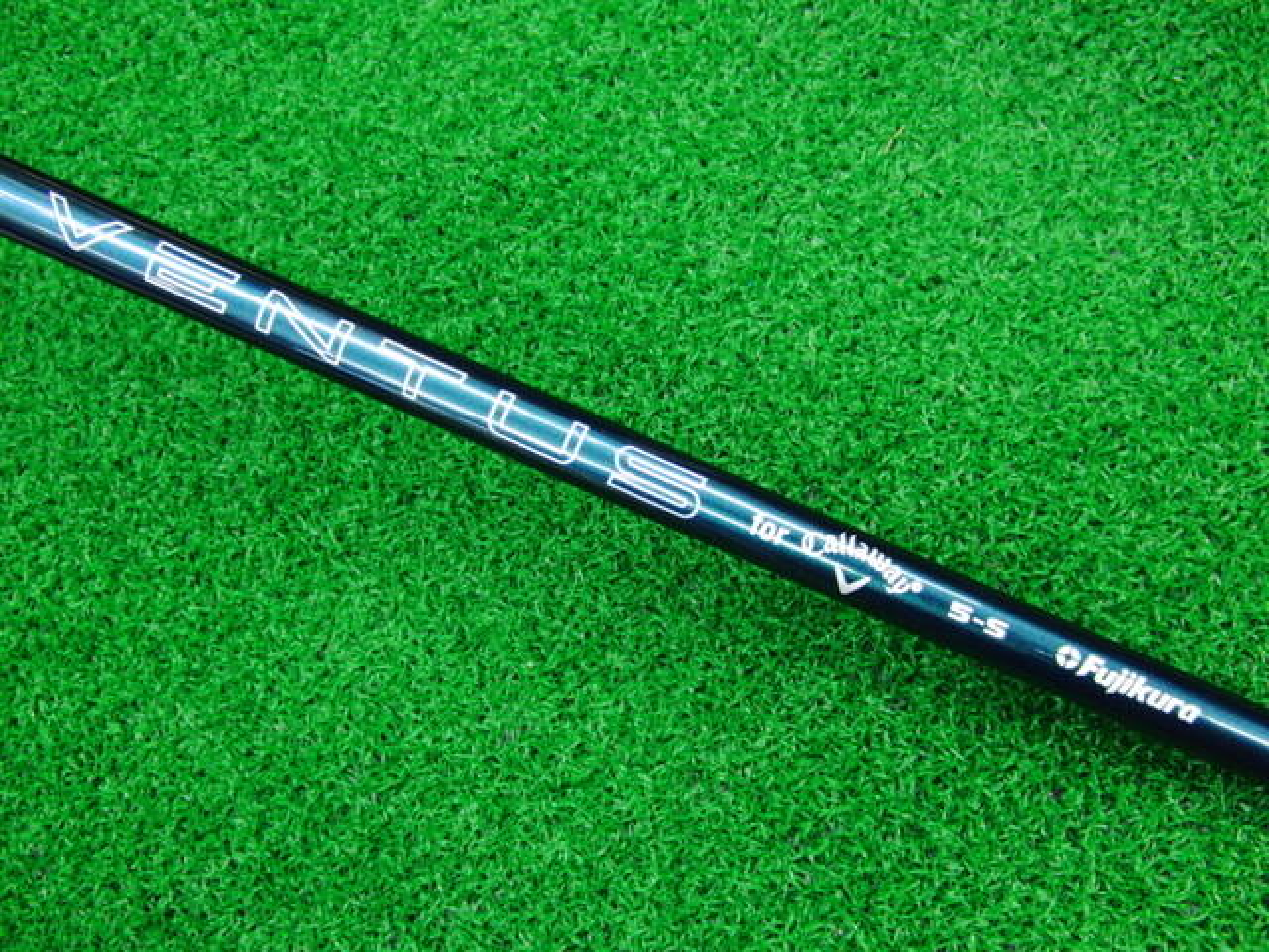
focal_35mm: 37
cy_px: 476
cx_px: 634
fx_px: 1356
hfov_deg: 50.1
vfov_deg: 38.7
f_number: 3.6
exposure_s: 1/25
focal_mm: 6.42
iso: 400
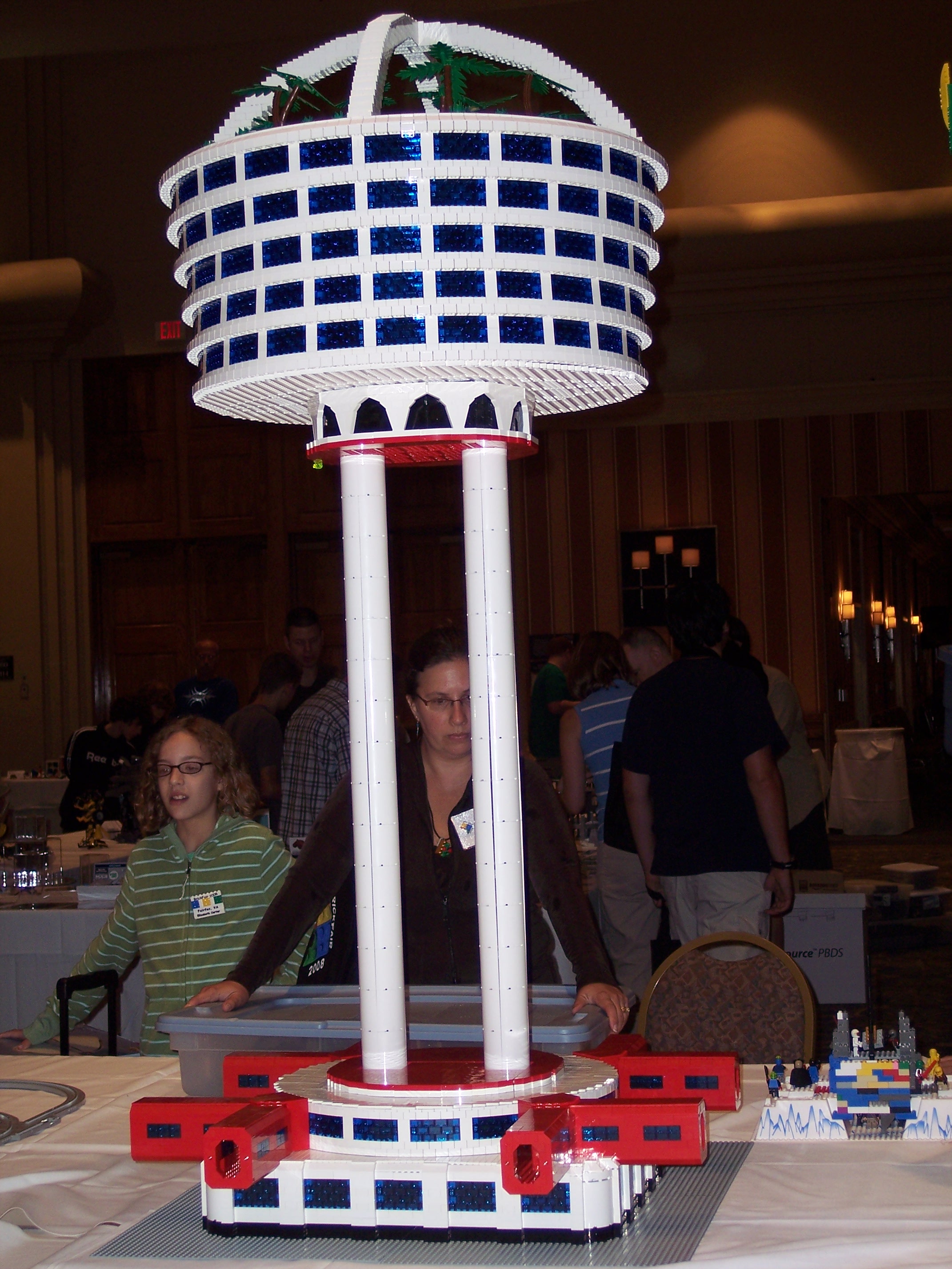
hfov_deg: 22.6
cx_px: 476
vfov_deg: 29.8
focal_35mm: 65
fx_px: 2383
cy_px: 634
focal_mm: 13.3
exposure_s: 1/90
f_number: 3.4
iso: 100
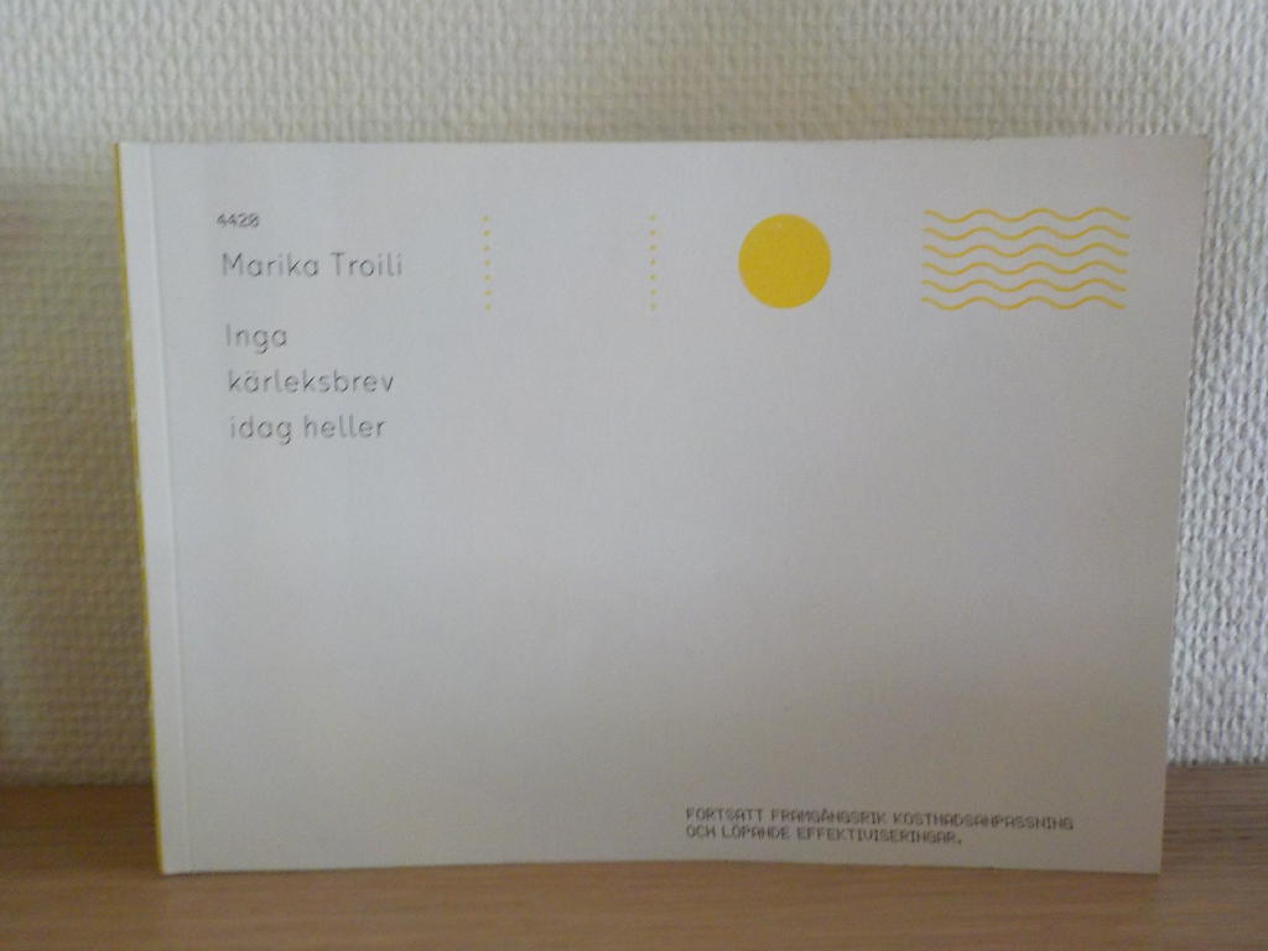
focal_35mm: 30
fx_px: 1099
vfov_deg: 46.8
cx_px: 634
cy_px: 476
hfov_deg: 60.0
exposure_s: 1/10
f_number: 3.3
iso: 400
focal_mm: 4.1
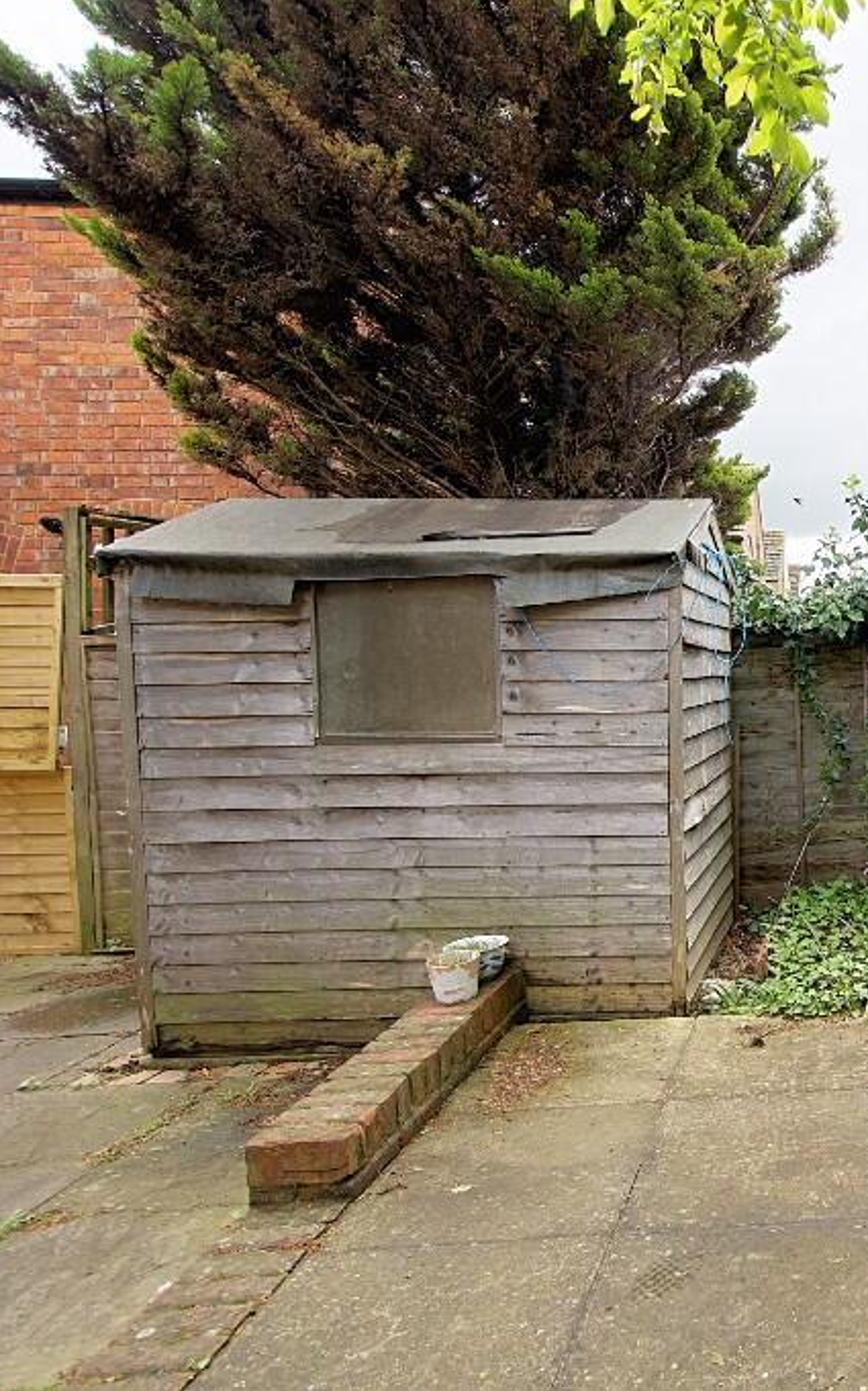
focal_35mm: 23
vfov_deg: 77.2
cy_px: 696
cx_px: 964
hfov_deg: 41.6
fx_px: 871
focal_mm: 10
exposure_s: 1/80
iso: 100
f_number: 5.6
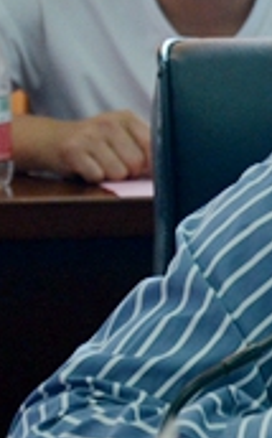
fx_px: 3969
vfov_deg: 6.3
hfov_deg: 3.9
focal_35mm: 333
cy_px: 129
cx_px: 521
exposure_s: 1/60
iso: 800
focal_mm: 75
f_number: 5.3
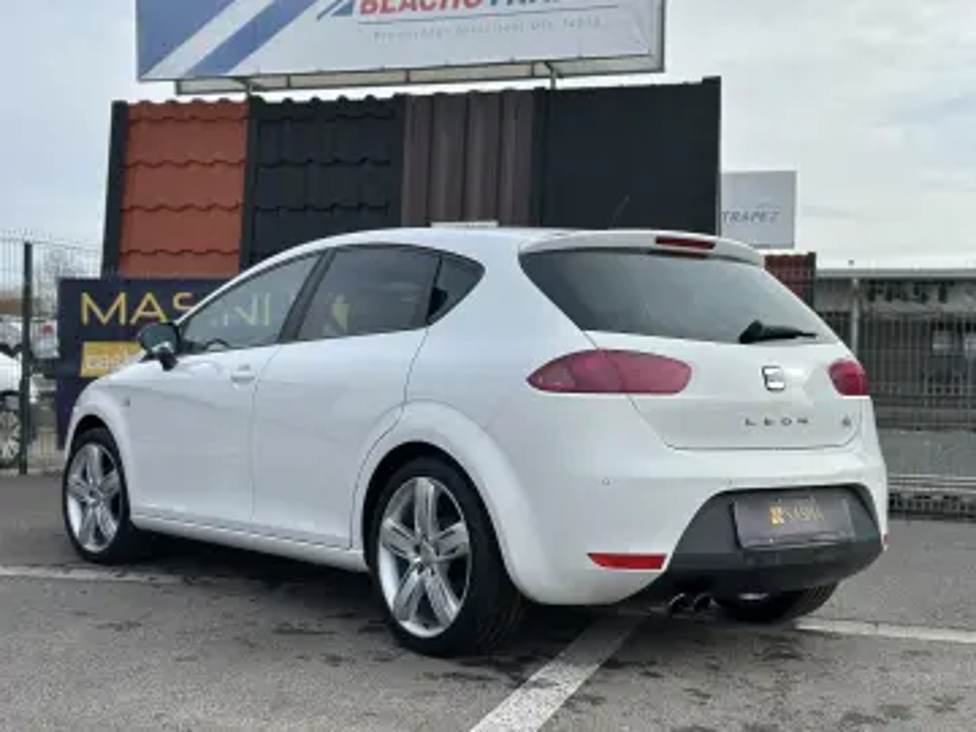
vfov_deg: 30.3
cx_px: 488
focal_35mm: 48
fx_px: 1353
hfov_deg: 39.7
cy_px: 366
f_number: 1.78
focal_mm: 6.86
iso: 100
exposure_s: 1/3367
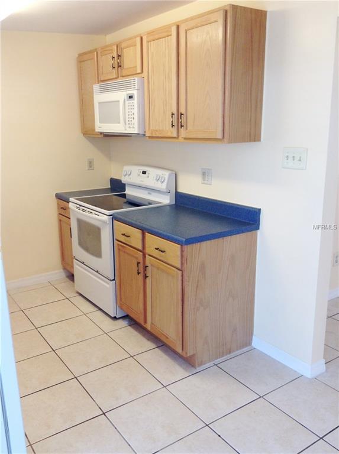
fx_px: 432
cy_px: 227
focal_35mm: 33
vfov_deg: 55.4
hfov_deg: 42.8
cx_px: 170
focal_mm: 3.3
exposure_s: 1/33
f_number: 2.4
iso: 32
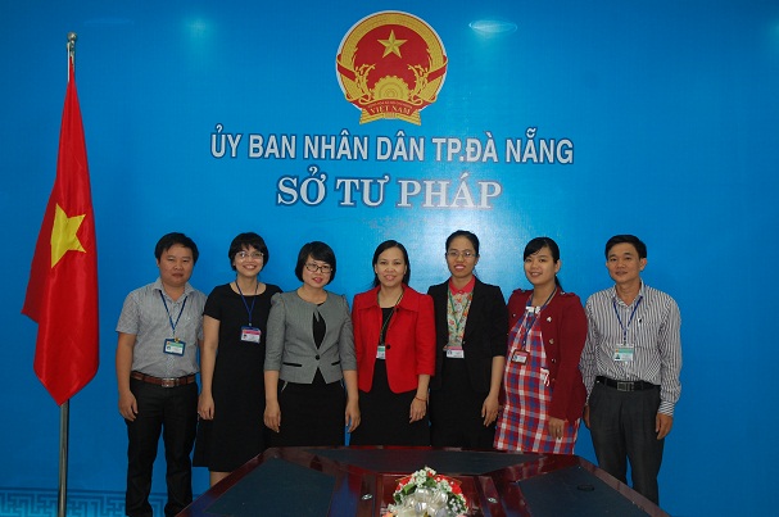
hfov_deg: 45.0
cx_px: 390
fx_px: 940
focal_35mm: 44
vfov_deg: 30.8
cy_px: 258
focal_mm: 29
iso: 400
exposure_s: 1/60
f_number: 4
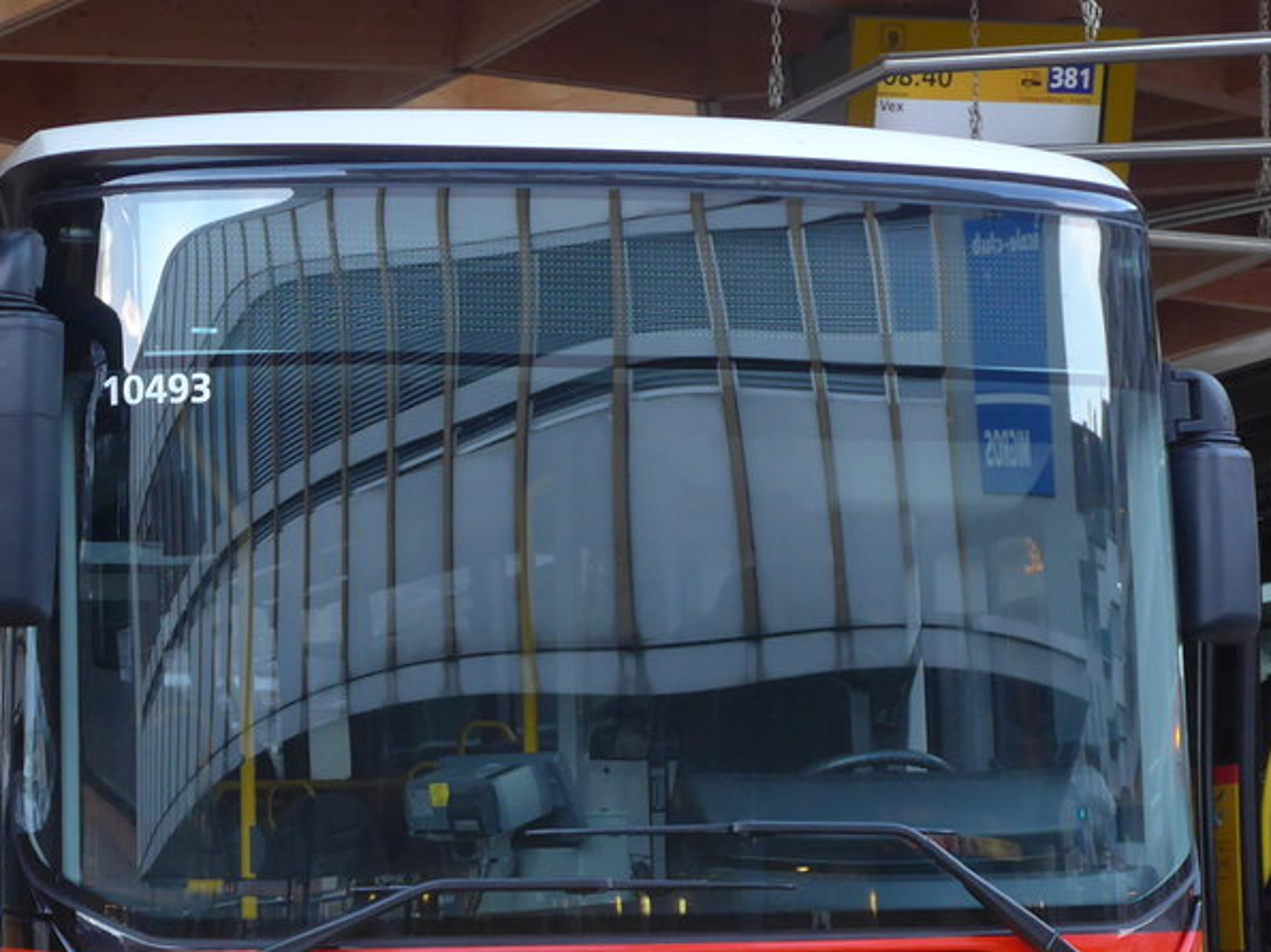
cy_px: 841
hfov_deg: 17.6
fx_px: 4075
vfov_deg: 13.2
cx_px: 280
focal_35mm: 111
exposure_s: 1/60
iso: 250
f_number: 3.4
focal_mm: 11.3
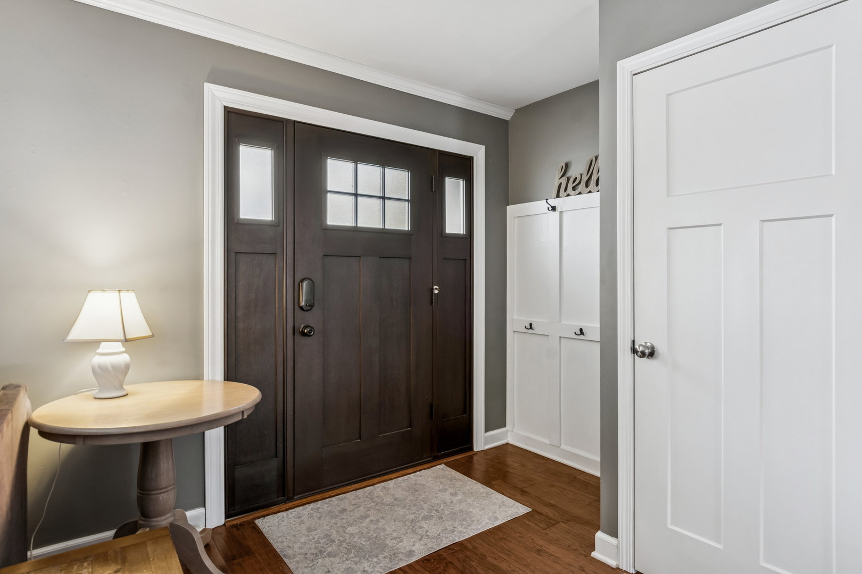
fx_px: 467
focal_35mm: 20
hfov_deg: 85.4
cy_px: 287
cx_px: 431
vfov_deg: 63.2
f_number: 8
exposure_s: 1/3.33
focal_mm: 13
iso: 320
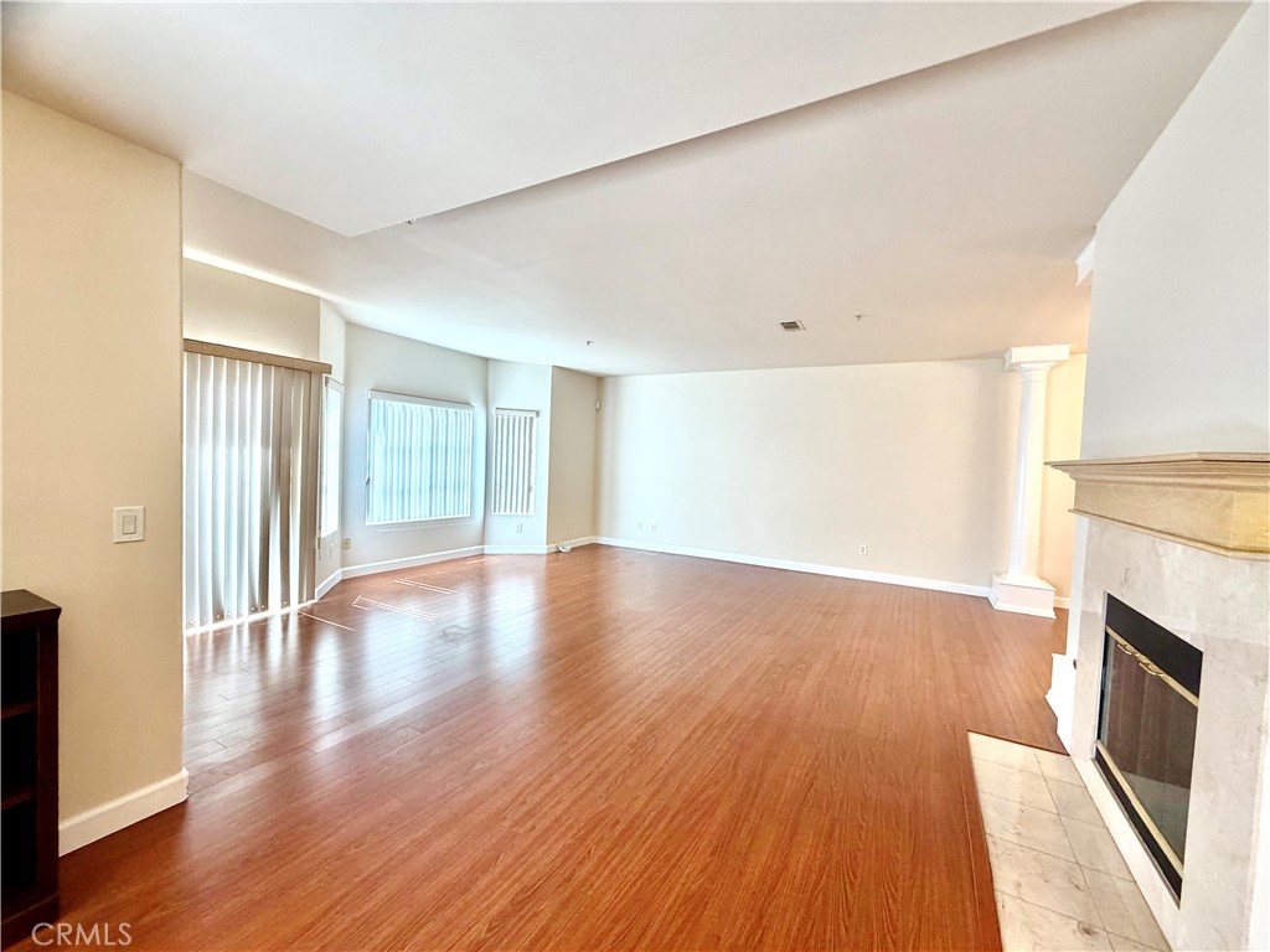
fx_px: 514
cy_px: 476
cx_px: 635
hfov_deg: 102.1
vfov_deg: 85.7
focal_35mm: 14
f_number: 2.2
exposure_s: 1/120
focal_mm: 2.22
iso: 250
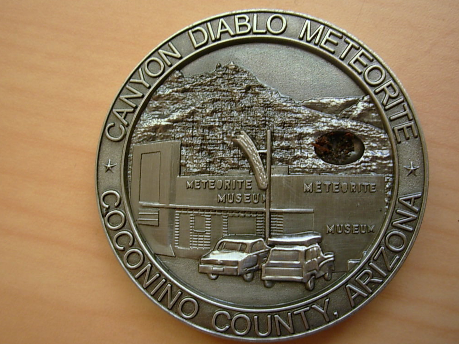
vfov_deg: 36.8
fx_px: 517
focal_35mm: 39
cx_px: 230
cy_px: 170
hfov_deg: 47.9
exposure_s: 1/4
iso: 67
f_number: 2.9
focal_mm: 6.3
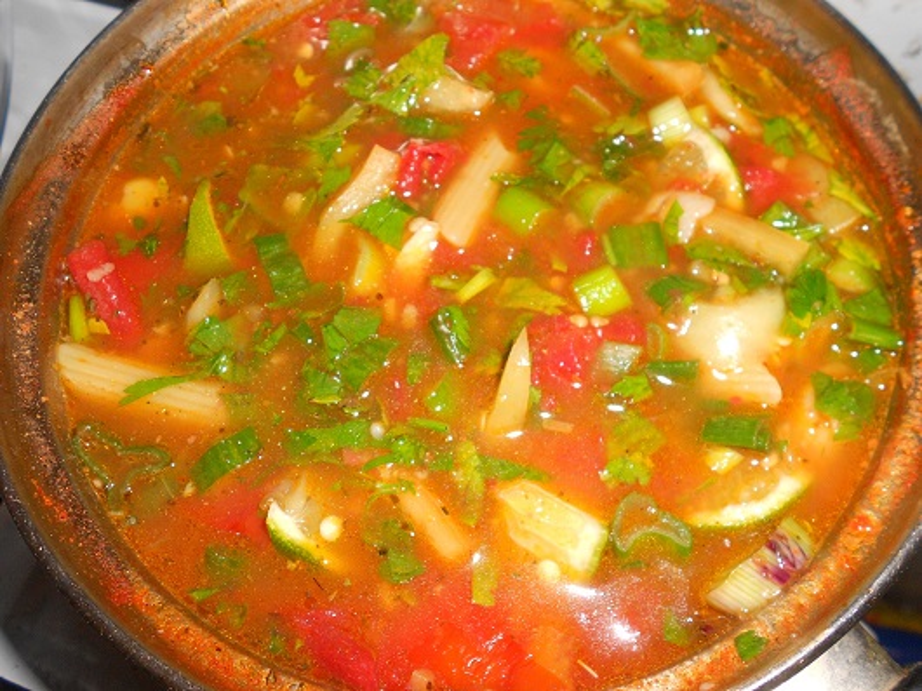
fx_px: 772
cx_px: 461
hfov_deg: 61.7
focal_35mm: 29
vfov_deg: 48.2
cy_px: 346
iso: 100
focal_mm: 5.3
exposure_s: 1/25
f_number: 8.5
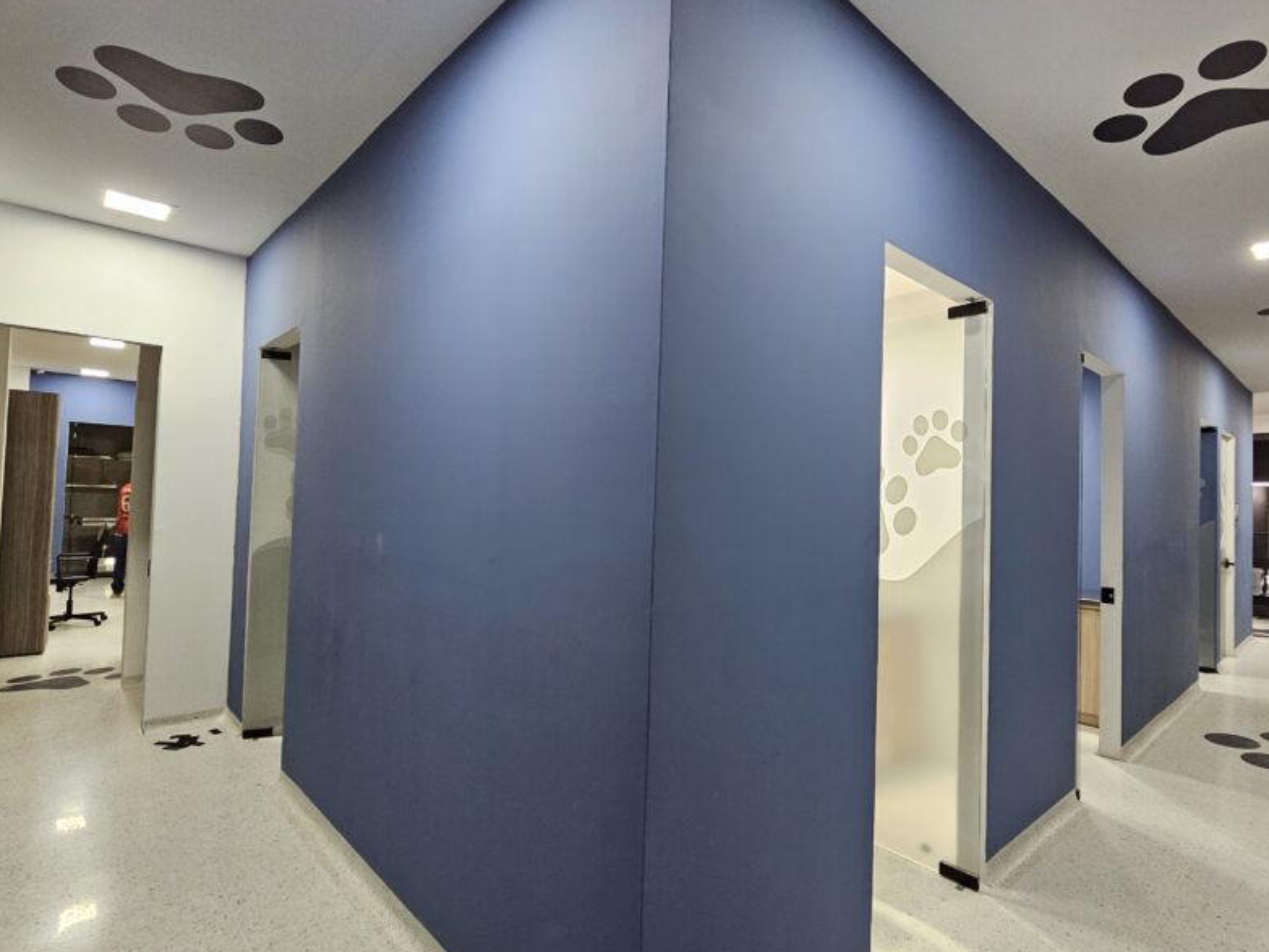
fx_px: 623
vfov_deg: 74.7
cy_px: 478
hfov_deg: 90.9
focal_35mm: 17
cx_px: 669
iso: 400
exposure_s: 1/60
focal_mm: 2.2
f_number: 2.2
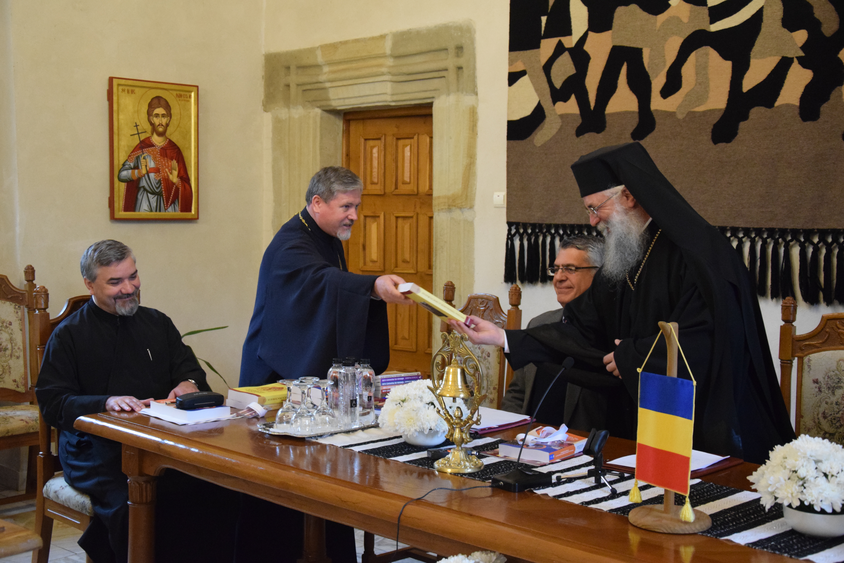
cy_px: 282
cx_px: 422
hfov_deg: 38.9
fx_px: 1196
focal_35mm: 51
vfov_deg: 26.5
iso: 4000
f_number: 4.2
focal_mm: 34
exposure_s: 1/60
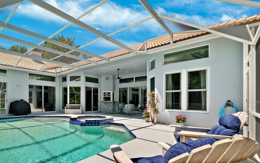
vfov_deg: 64.1
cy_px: 102
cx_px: 104
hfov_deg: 89.9
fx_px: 128
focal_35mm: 18
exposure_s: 1/60
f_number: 8
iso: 100
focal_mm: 14
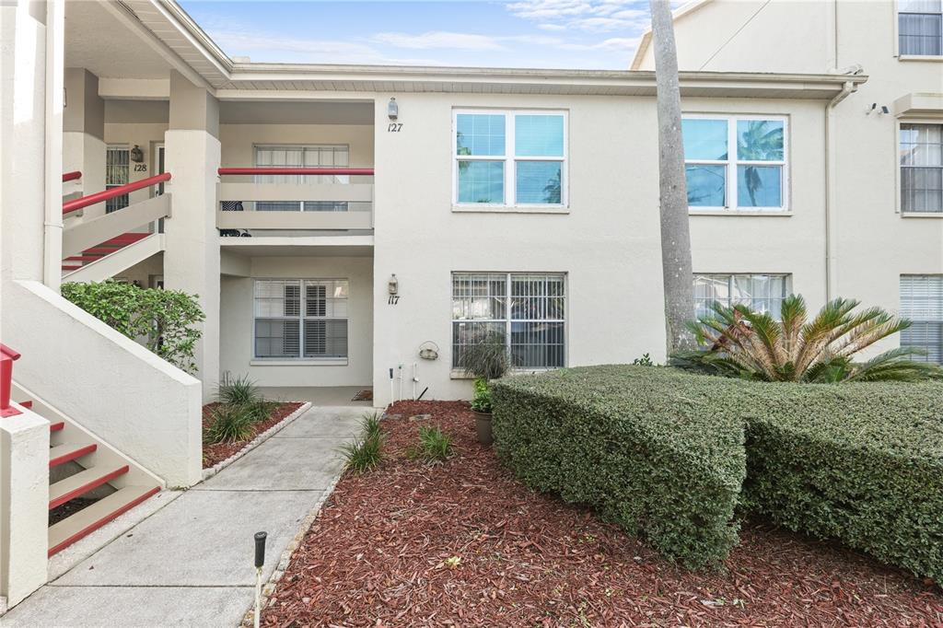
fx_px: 393
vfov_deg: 77.3
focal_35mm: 15
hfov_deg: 100.4
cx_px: 472
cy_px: 314
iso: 100
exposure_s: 1/20
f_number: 8
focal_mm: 15
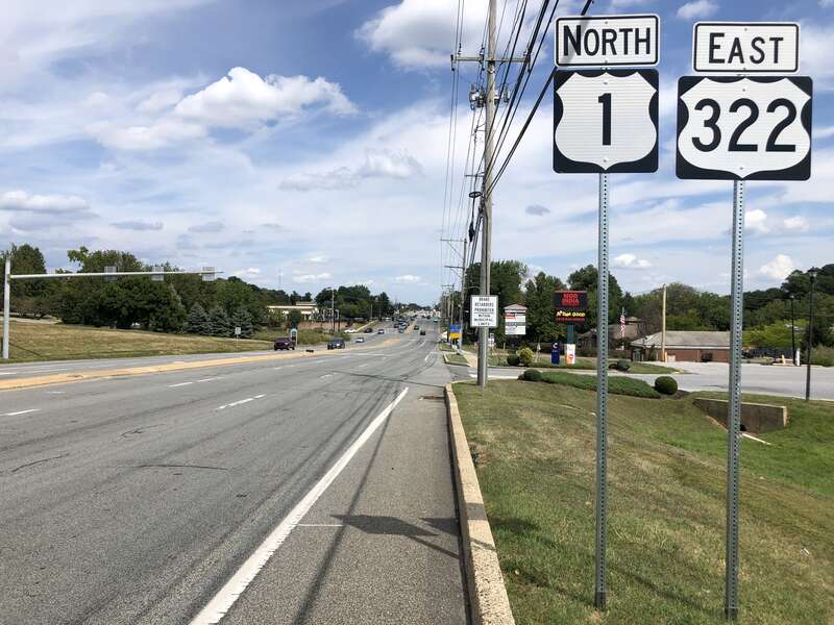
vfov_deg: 49.7
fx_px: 675
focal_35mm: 28
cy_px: 312
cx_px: 417
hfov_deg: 63.4
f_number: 1.8
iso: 25
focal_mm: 4
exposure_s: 1/3247
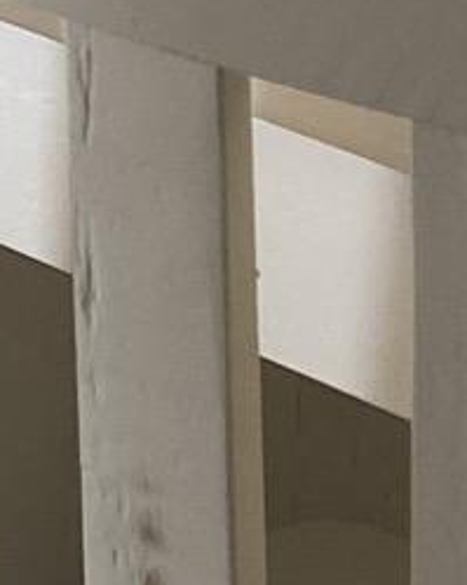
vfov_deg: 8.1
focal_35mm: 209
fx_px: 3613
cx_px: -1295
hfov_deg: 6.3
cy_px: -1085
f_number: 1.8
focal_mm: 4.25
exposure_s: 1/120
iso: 80
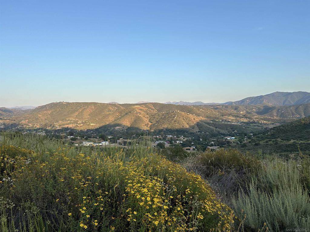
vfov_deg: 56.8
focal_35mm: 24
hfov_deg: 71.6
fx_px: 215
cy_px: 116
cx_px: 155
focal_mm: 6.86
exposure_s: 1/1198
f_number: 1.78
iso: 80
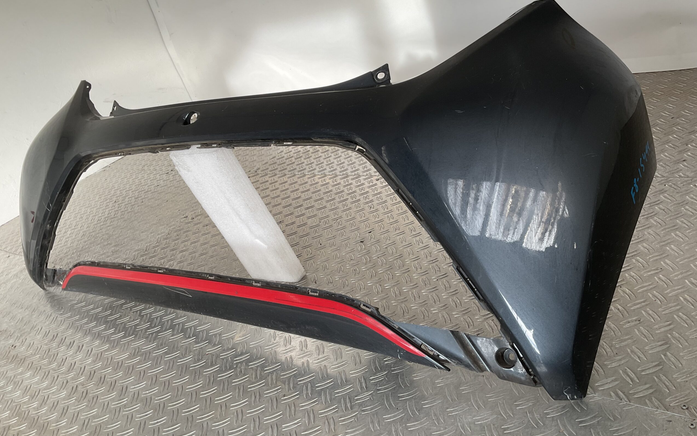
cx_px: 351
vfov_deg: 40.6
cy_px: 224
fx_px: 589
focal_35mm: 31
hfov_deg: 61.2
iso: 16
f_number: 1.8
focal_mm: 3
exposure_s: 1/100
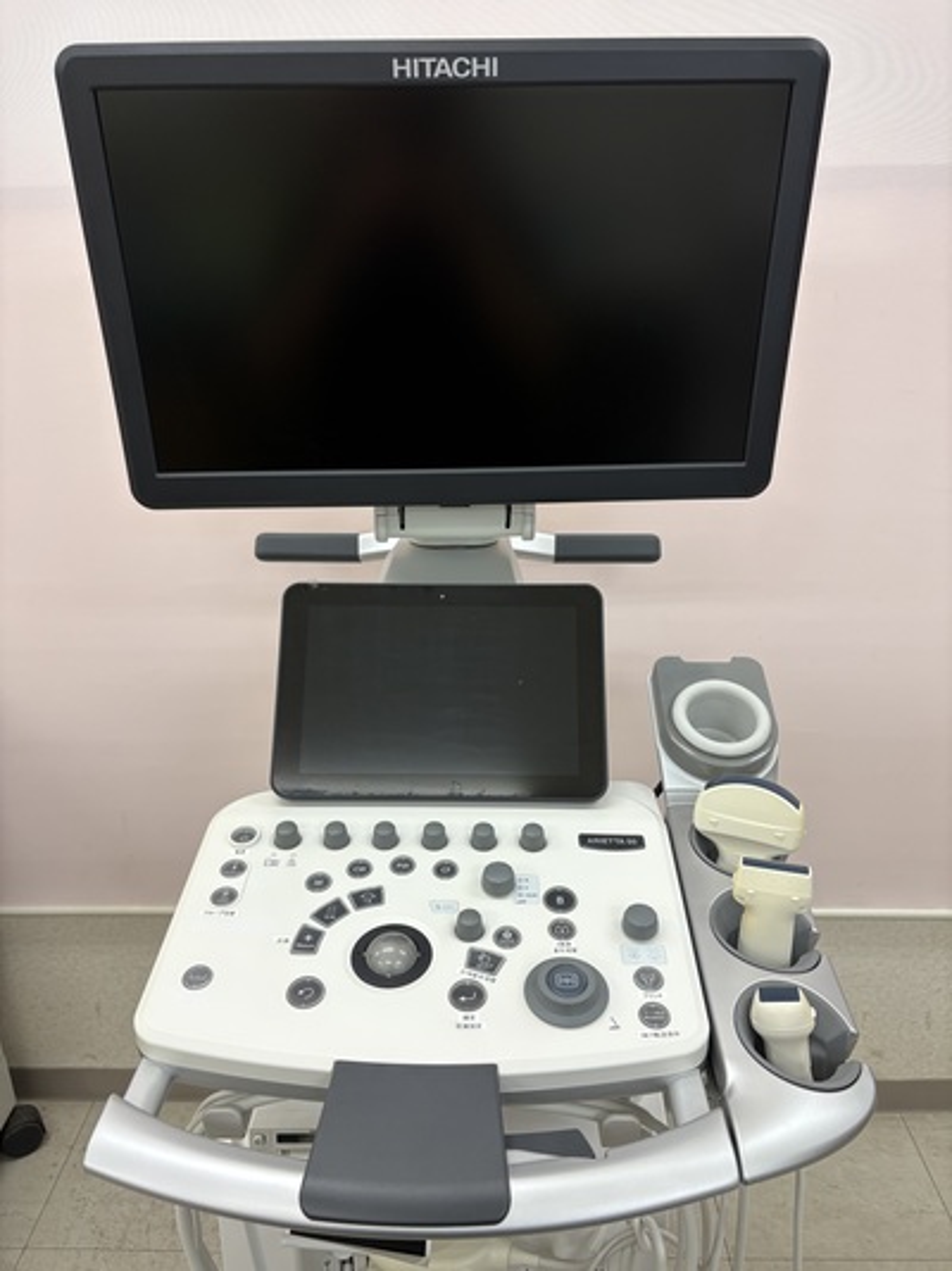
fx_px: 954
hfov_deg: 53.0
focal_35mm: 26
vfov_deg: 67.3
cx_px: 476
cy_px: 636
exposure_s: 1/120
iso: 50
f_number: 1.6
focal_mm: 5.96
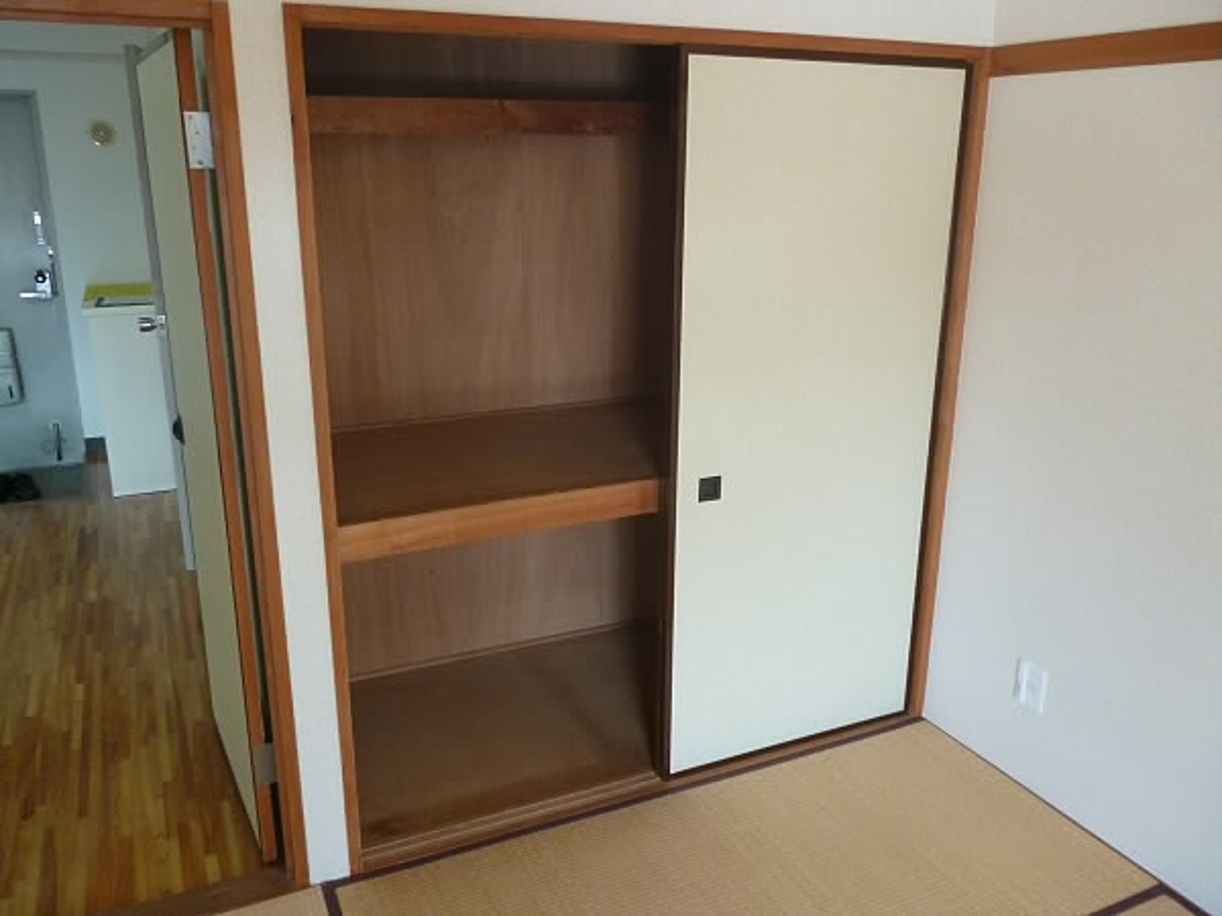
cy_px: 458
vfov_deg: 49.7
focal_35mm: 28
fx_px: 988
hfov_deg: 63.4
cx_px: 611
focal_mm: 5
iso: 400
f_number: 3.1
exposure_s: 1/60
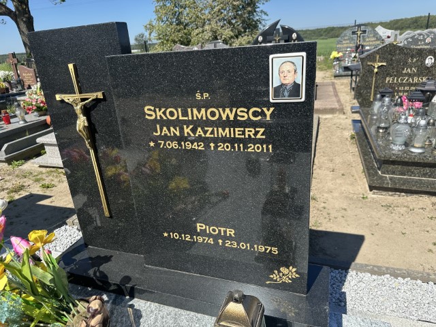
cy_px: 164
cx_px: 218
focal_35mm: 24
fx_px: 302
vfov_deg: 56.8
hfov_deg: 71.6
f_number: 1.78
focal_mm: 6.86
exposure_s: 1/4545
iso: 80
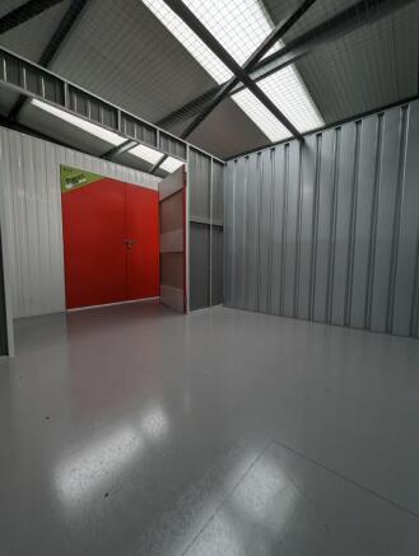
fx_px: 209
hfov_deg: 90.1
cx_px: 210
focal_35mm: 13
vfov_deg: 106.1
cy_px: 278
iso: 55
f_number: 2.2
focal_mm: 1.95
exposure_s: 1/306
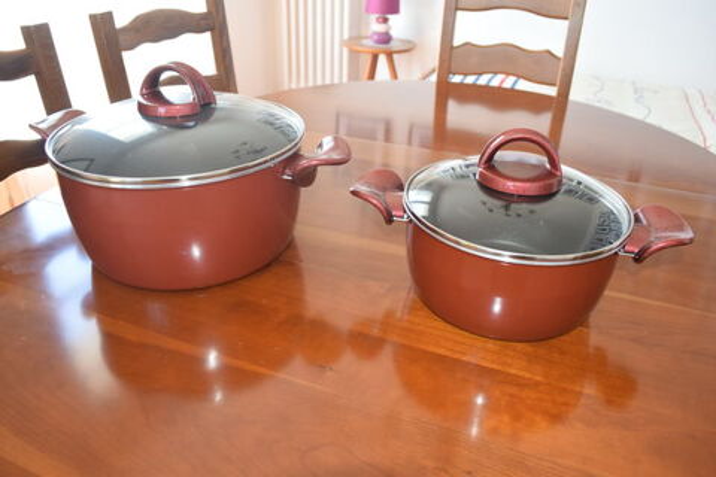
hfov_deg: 67.4
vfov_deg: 47.9
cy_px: 238
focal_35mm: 27
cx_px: 358
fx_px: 537
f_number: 5.6
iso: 800
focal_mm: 18
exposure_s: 1/125
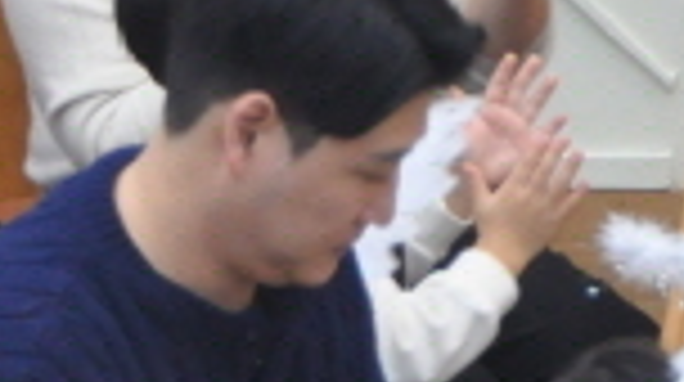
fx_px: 13783
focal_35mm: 761
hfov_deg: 2.8
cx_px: -148
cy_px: 564
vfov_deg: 1.6
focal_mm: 92
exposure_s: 1/30
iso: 1400
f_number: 5.6
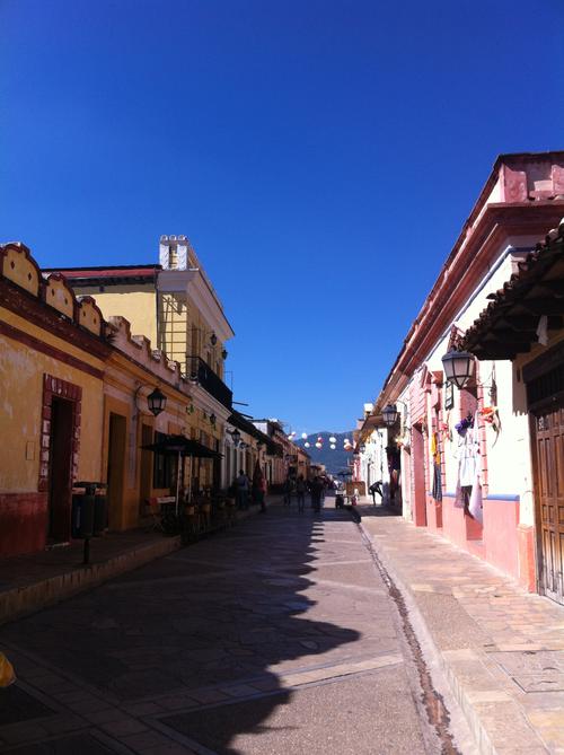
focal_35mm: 35
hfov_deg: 40.6
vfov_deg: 52.7
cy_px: 378
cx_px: 282
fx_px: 762
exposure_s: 1/1160
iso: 80
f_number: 2.8
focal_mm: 3.85
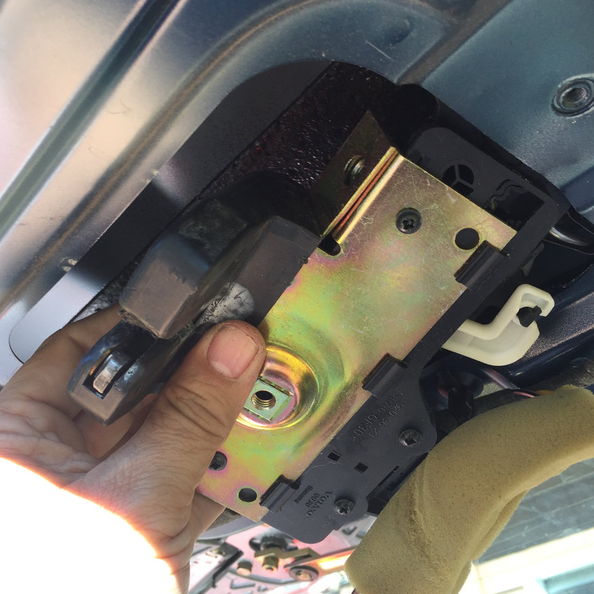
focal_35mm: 35
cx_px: 293
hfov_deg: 47.2
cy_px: 293
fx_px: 679
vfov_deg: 47.2
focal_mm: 4.15
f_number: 2.2
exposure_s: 1/134
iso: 32
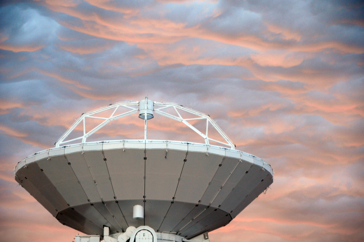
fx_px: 1591
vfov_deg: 8.7
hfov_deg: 13.1
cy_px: 121
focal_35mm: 158
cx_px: 182
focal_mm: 105
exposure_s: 1/10
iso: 320
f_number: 5.3
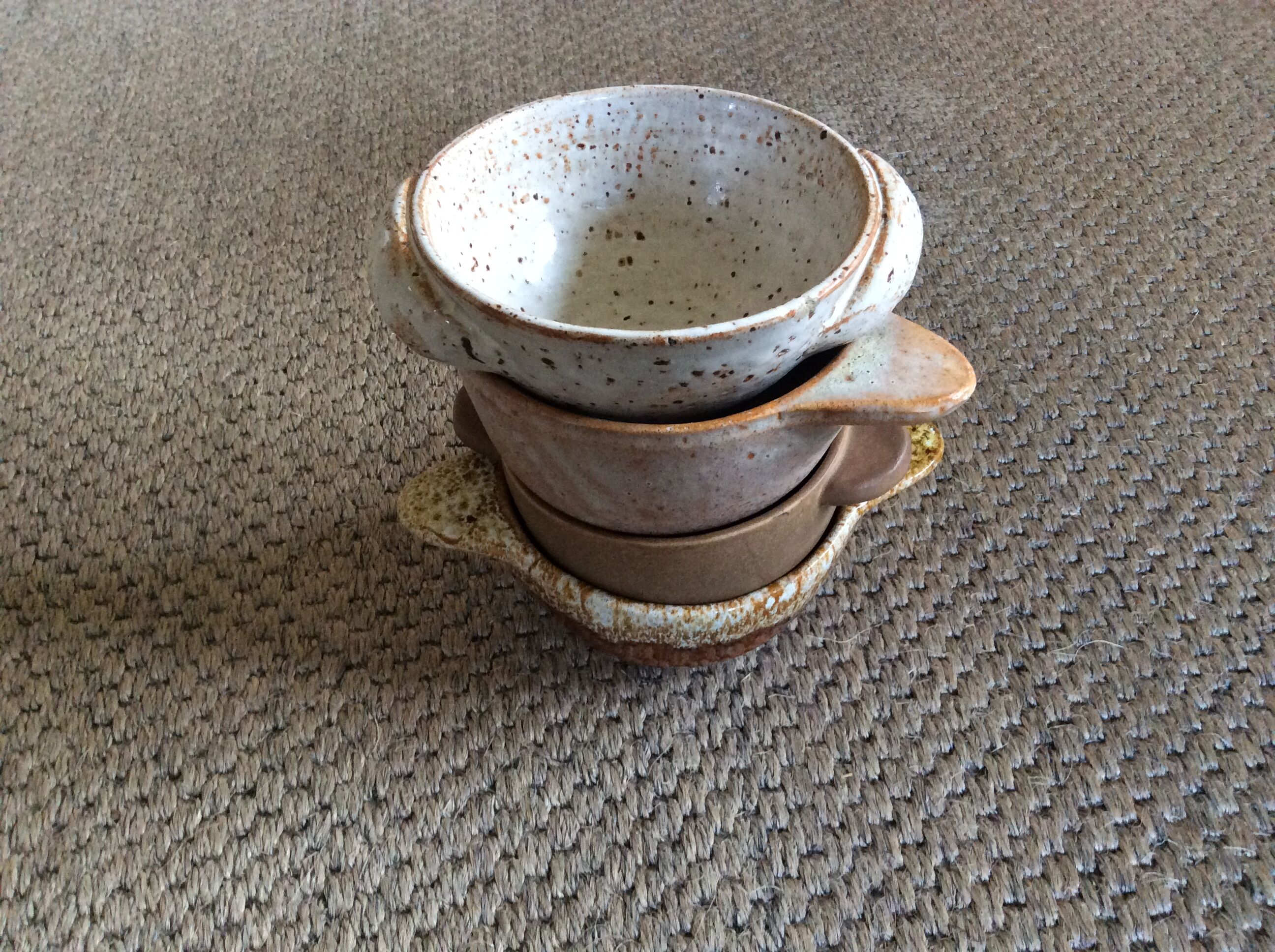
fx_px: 1177
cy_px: 476
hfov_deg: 56.9
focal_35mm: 32
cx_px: 638
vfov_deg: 44.1
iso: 200
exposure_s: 1/25
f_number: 2.4
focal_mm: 3.3
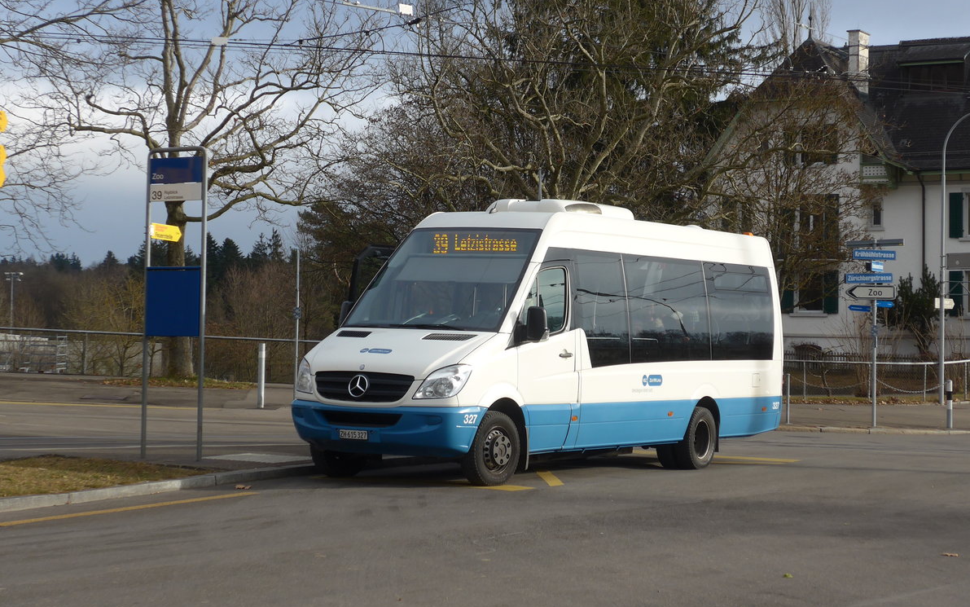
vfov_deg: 16.5
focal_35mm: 79
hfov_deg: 26.1
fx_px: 2089
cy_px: 260
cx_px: 488
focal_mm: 15
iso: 80
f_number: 4.2
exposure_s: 1/320
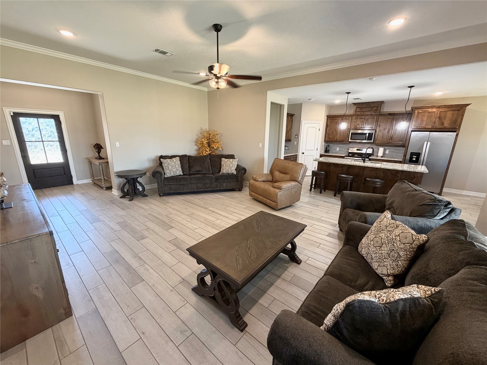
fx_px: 197
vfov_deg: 85.7
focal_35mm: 14
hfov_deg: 102.1
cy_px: 182
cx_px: 244
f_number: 2.2
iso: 250
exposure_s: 1/60
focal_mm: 2.22
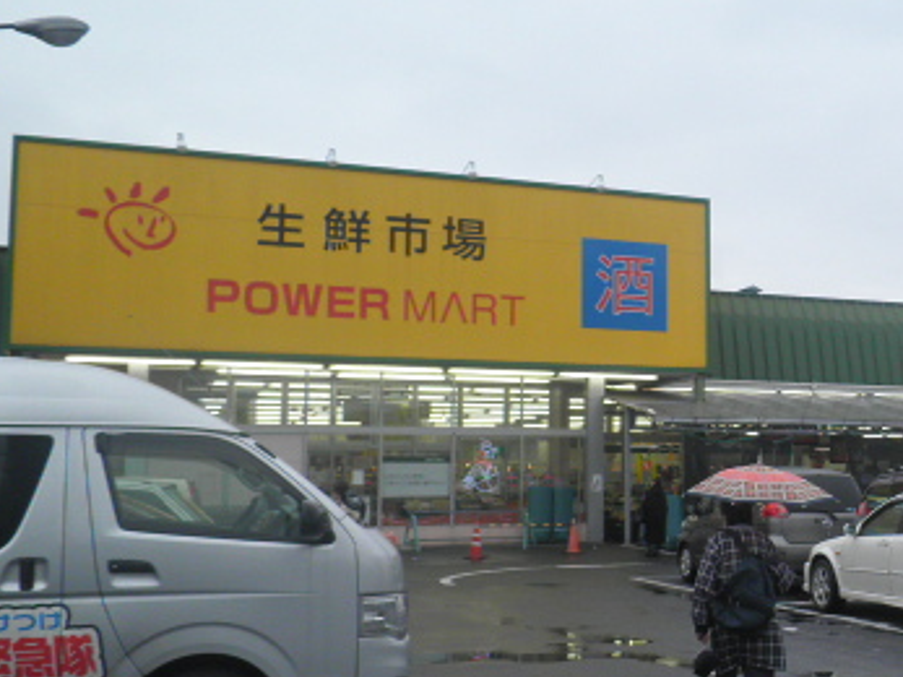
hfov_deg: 37.3
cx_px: 799
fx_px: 1252
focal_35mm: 48
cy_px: 362
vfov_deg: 30.2
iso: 64
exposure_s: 1/160
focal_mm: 4.7
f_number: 2.8
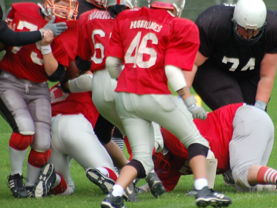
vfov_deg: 2.2
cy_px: 75
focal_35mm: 684
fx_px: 5474
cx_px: 190
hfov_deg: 2.9
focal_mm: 300
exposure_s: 1/500
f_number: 5.6
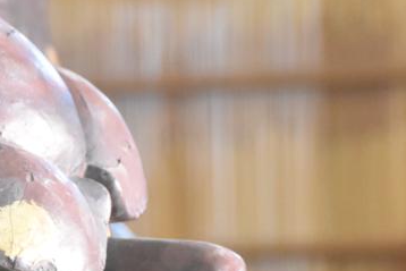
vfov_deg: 3.4
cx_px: -95
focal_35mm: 409
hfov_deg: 5.0
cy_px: 243
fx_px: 4614
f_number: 5.6
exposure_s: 1/60
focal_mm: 90
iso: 5600
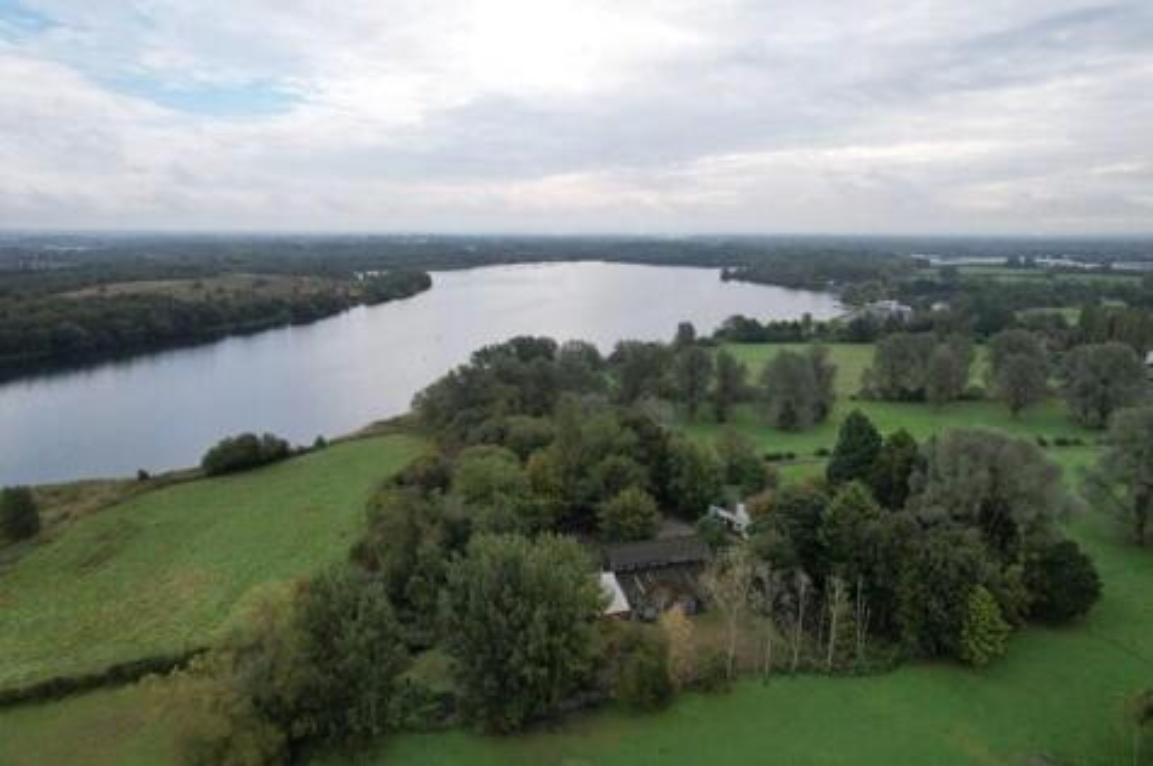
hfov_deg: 78.7
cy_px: 383
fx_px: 704
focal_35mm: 22
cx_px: 576
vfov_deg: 57.1
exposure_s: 1/1250
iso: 100
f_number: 2.8
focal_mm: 8.38
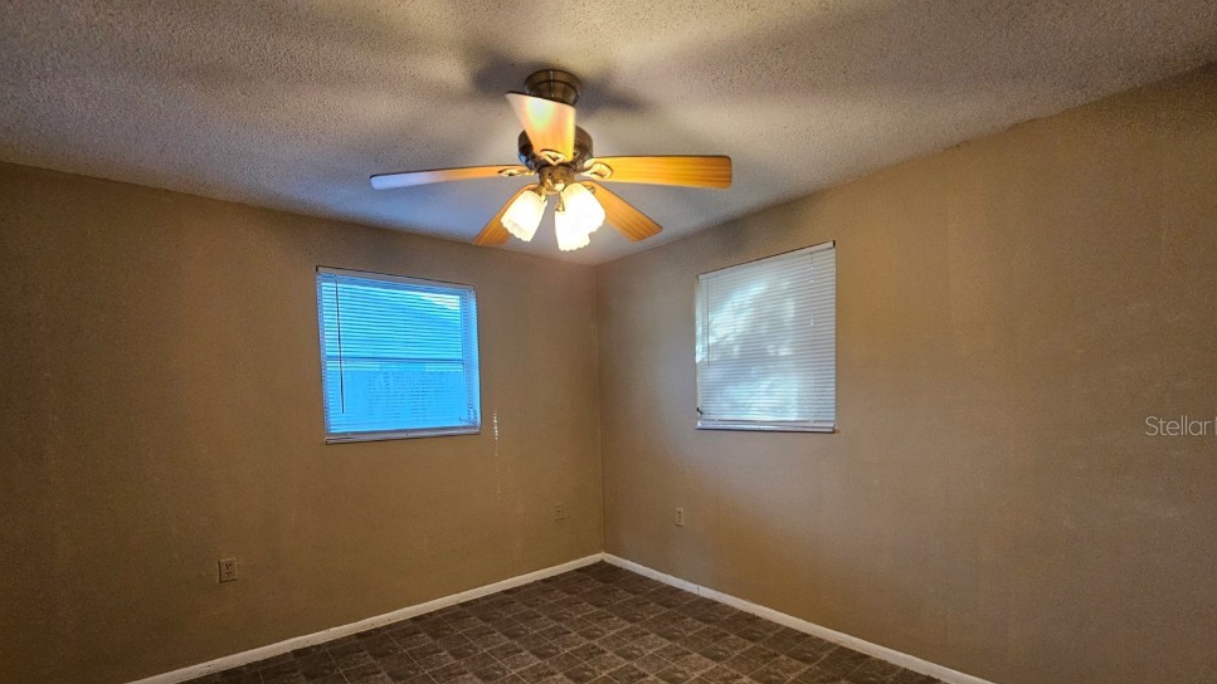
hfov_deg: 103.0
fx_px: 484
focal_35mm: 15
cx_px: 619
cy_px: 425
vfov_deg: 69.5
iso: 320
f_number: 2.2
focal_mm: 2.2
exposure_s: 1/60
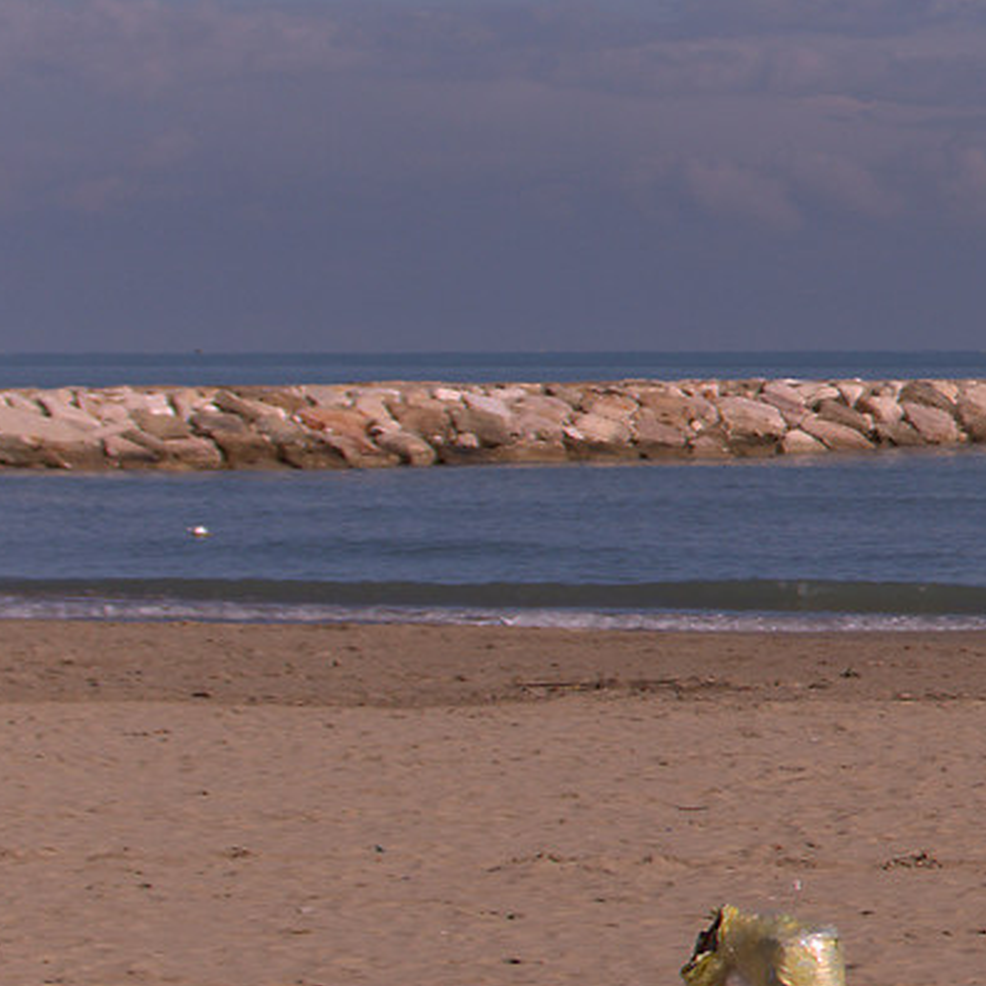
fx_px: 8250
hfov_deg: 6.5
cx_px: 2502
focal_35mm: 256
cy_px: -46
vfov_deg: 6.8
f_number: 8
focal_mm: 50
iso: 100
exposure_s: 1/640
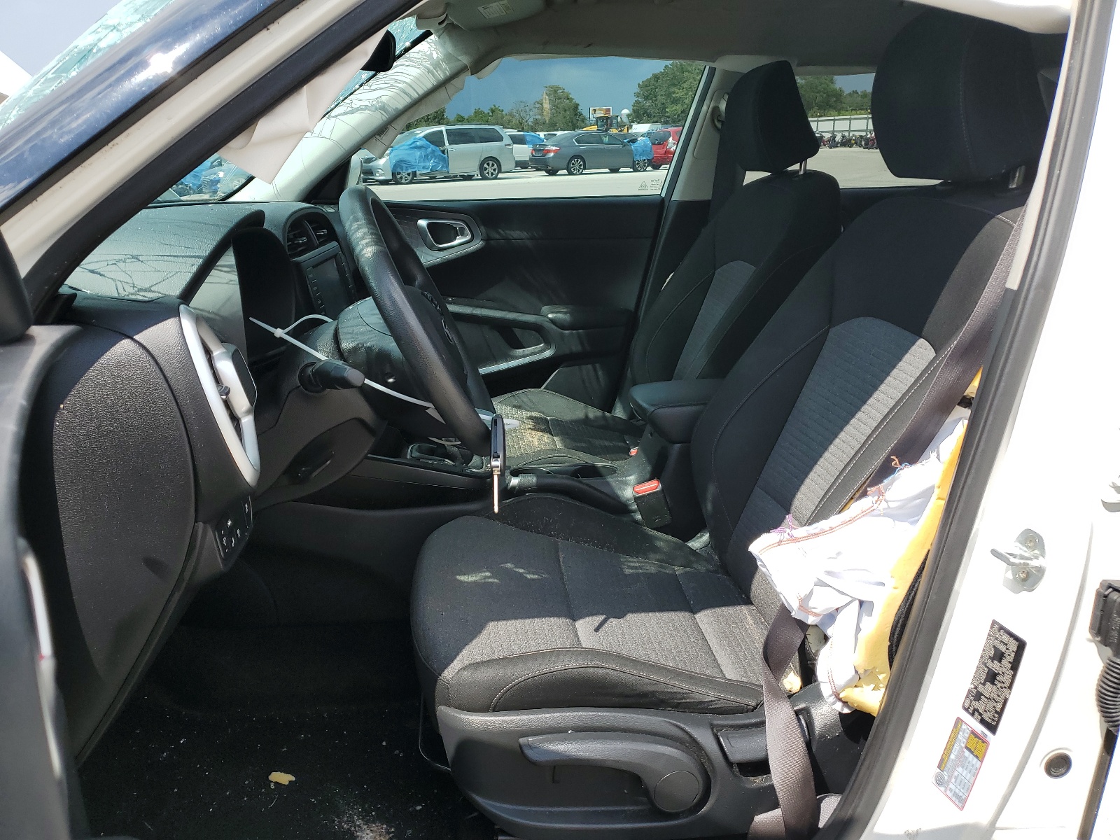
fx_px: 841
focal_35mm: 26
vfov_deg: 53.1
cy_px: 420
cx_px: 560
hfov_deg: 67.3
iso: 50
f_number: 1.5
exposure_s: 1/1667
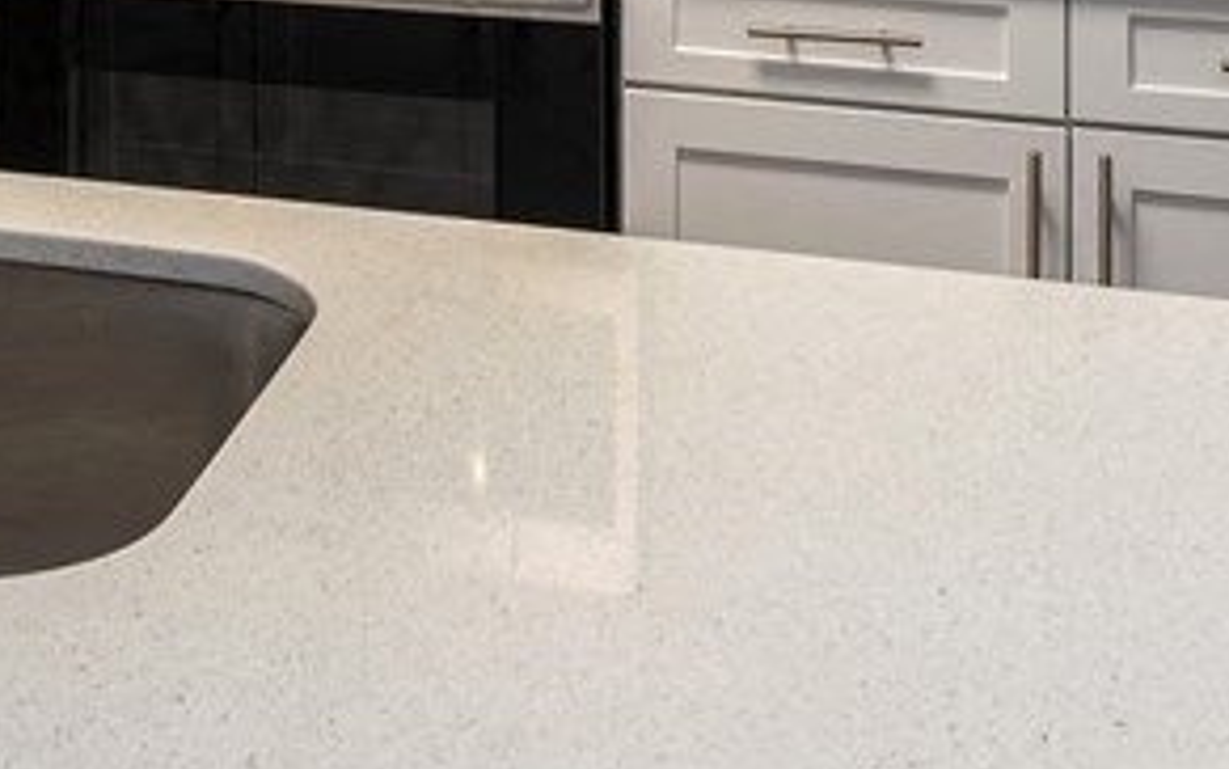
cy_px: -452
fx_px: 2111
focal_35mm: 63
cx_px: 186
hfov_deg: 31.3
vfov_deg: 18.0
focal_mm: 20
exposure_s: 1/2
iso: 140
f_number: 8
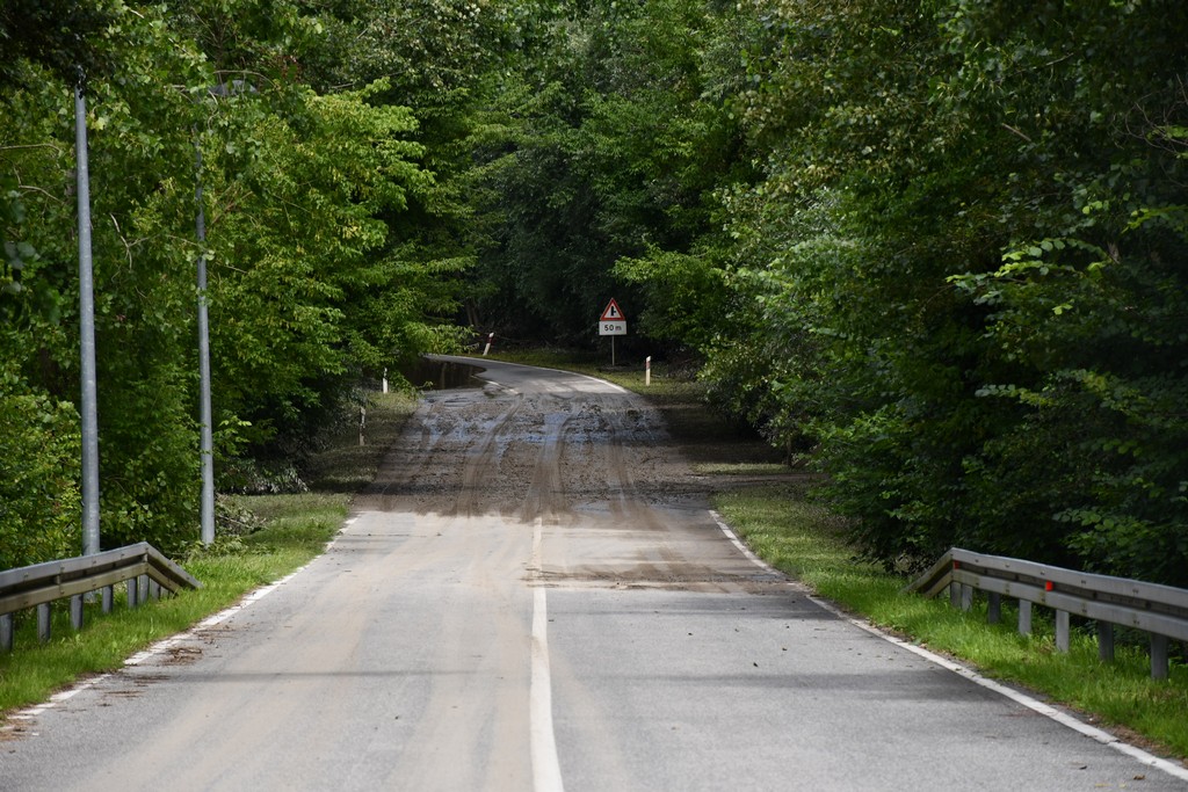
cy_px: 396
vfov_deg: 6.5
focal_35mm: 210
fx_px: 6930
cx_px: 594
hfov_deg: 9.8
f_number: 6.3
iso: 100
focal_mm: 140
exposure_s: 1/250
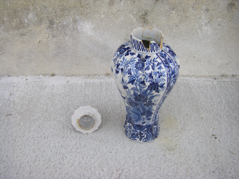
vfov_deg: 37.7
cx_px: 120
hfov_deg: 49.0
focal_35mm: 38
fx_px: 262
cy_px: 90
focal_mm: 6.3
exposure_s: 1/200
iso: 64
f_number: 3.5
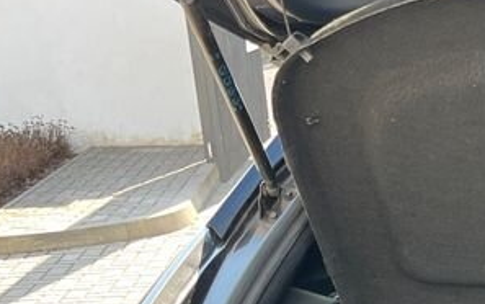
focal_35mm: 95
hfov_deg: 19.3
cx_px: 714
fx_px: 1256
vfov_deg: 13.1
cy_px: 453
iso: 50
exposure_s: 1/164
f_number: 1.6
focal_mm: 5.1
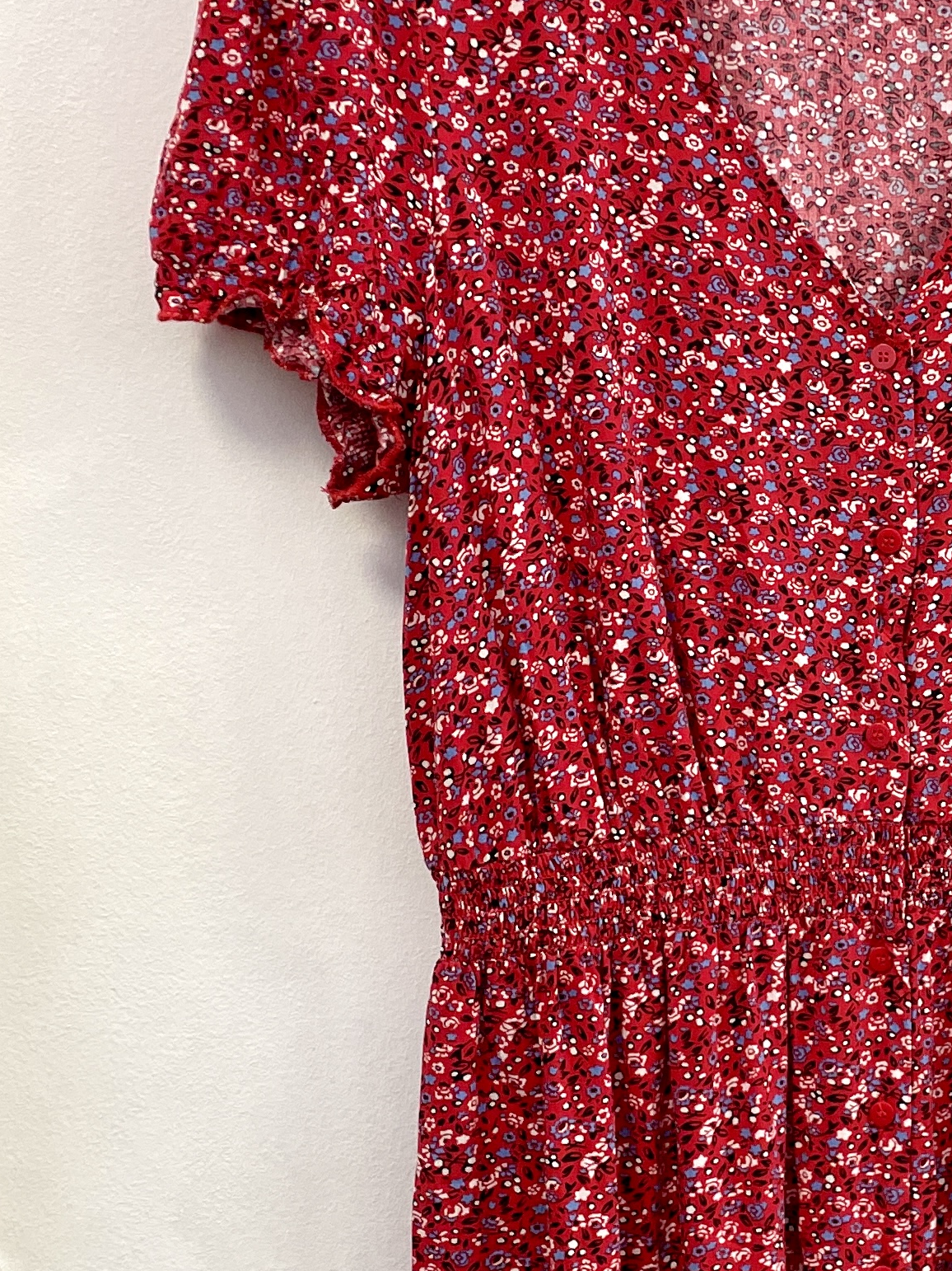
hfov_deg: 20.7
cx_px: 1003
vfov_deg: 28.5
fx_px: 2494
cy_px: 748
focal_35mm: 68
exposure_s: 1/100
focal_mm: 4.2
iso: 100
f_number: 1.6
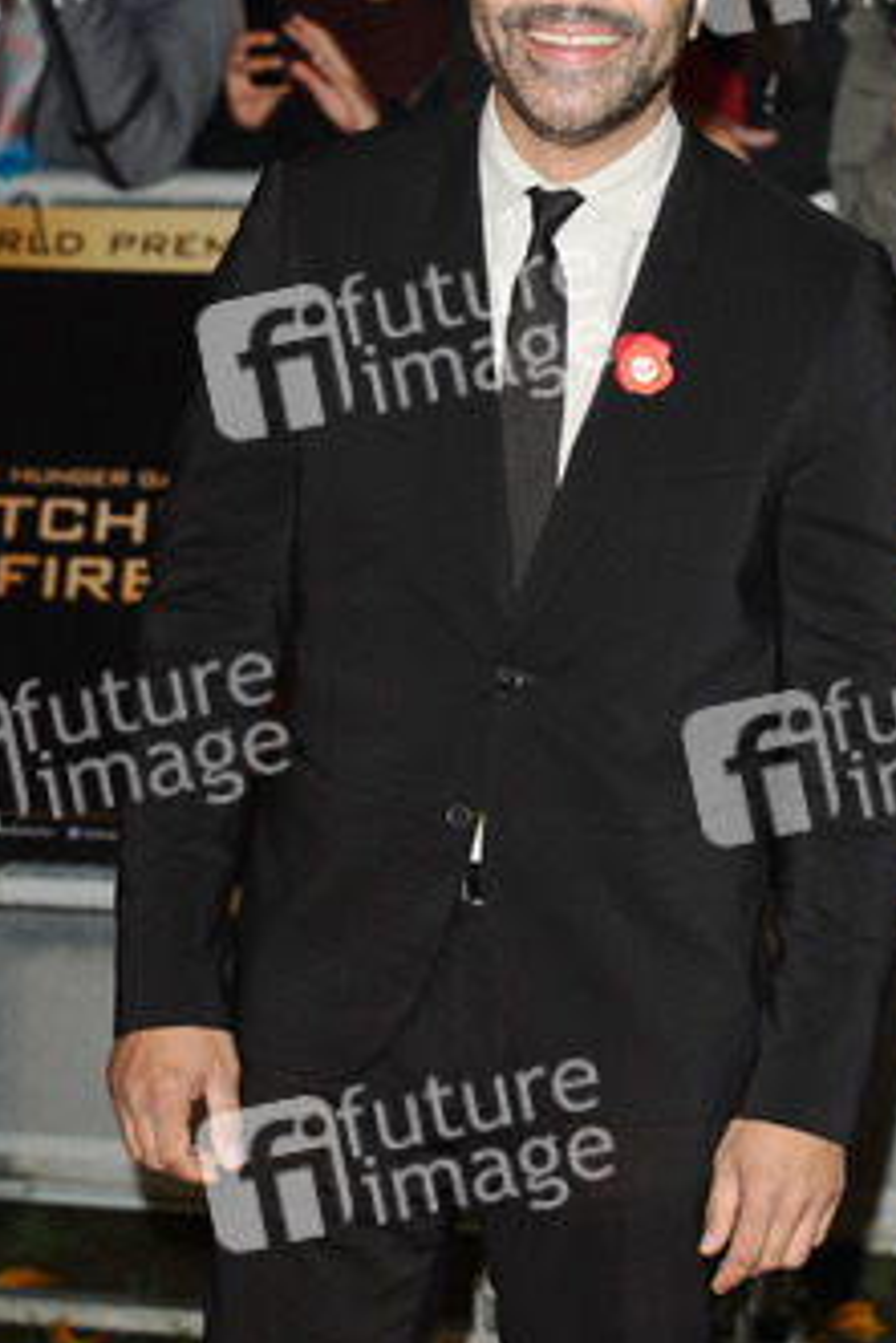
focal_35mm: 145
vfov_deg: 14.1
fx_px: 5407
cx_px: 525
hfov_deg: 9.5
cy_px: 548
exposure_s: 1/200
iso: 640
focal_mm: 80
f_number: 4.5
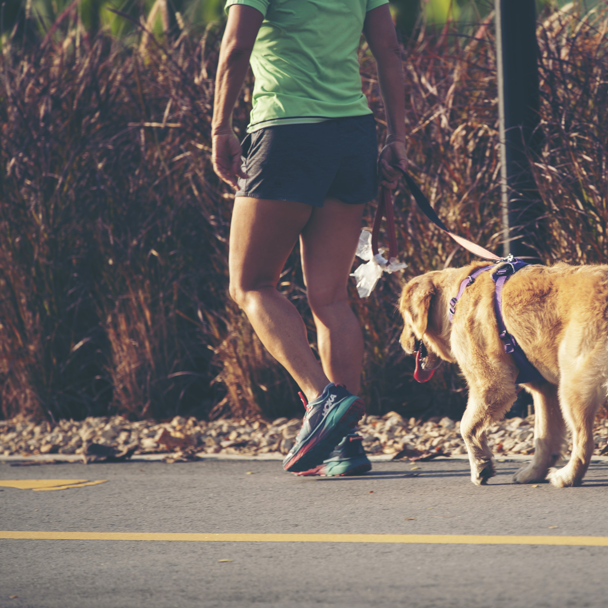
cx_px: 442
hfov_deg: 4.6
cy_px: 304
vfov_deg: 4.6
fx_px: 7611
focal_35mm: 383
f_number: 4
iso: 50
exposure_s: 1/400
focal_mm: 300
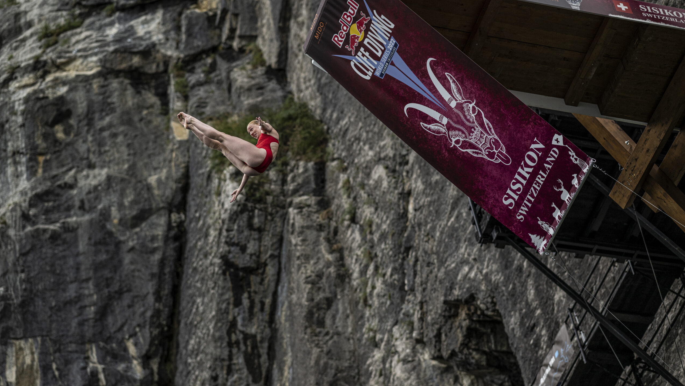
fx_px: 2016
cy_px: 199
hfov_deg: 19.3
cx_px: 340
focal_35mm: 111
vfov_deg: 10.9
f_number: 2
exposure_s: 1/1600
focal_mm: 105
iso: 200
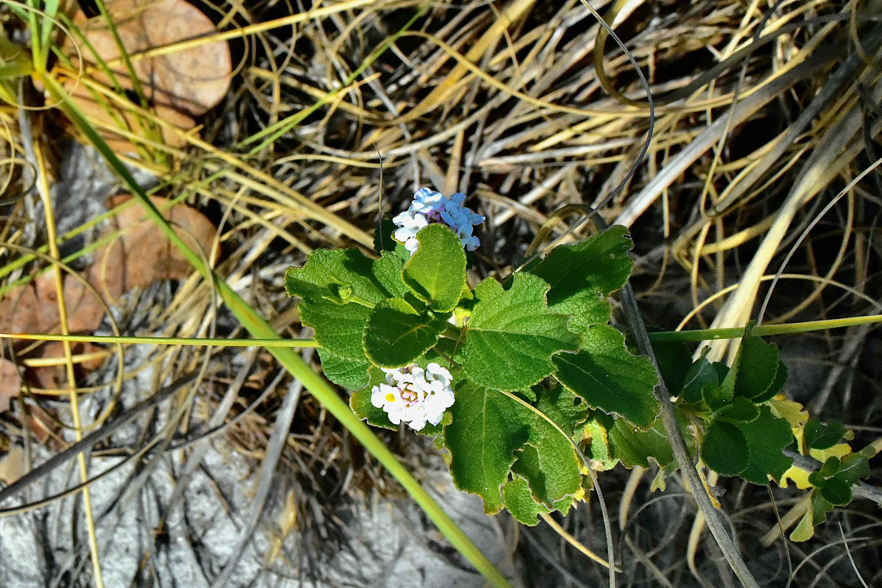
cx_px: 441
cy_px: 294
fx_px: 955
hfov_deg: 49.6
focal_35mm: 39
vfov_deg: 34.2
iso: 5000
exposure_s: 1/1000
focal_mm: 26
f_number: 16
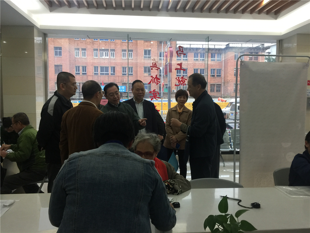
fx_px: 260
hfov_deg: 61.7
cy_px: 116
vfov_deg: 48.2
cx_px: 155
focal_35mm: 29
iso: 50
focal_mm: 4.15
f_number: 2.2
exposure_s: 1/30
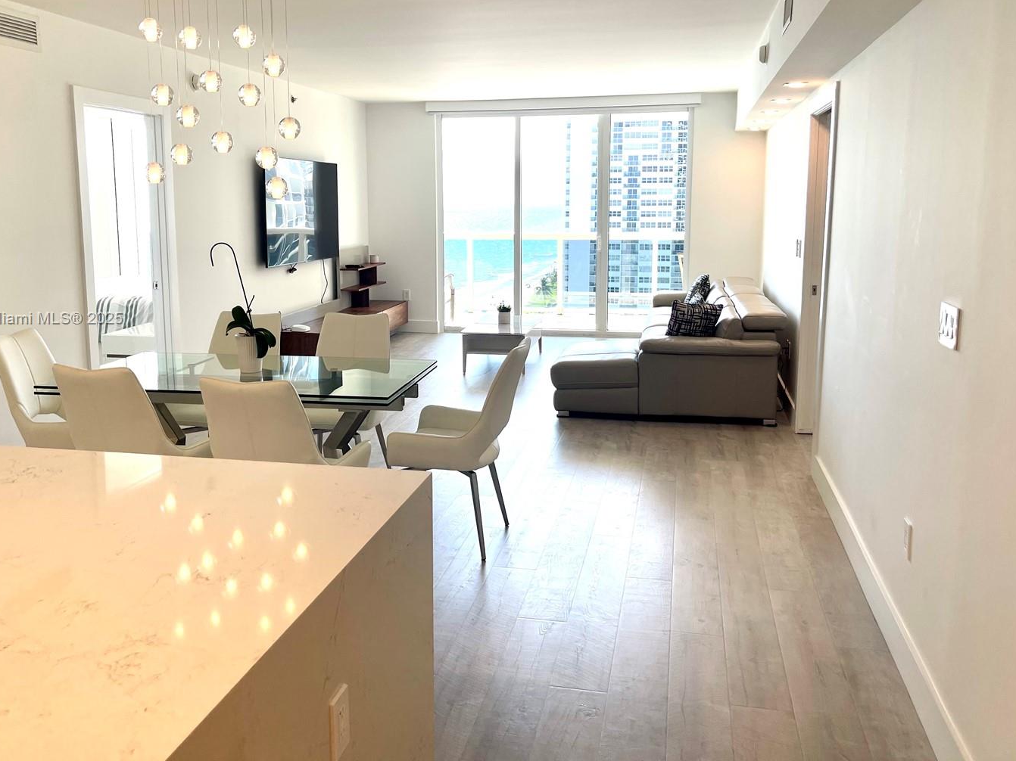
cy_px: 319
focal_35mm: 31
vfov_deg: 45.3
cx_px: 486
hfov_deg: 58.3
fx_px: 910
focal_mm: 5.1
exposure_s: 1/208
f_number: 1.6
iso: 32
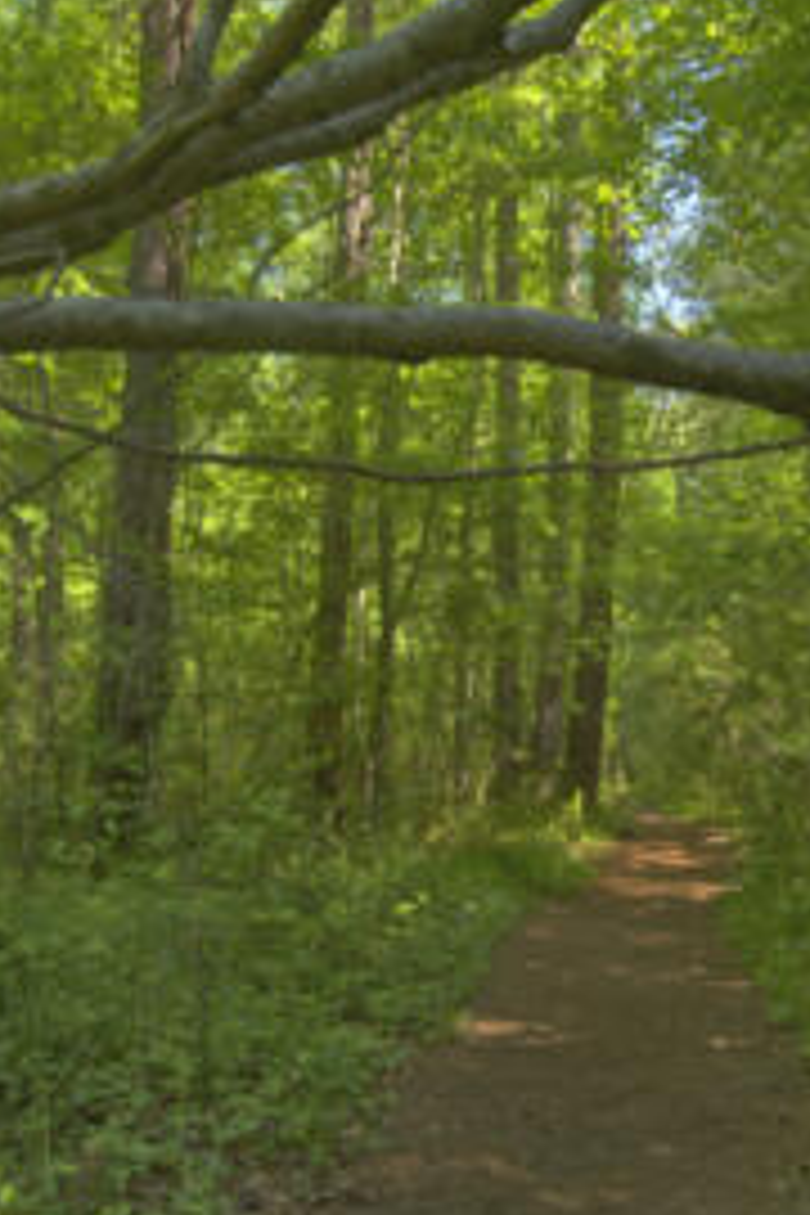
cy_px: 662
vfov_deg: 48.4
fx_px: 1350
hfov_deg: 33.3
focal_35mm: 40
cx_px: 477
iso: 100
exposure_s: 1/10
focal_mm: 18
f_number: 8
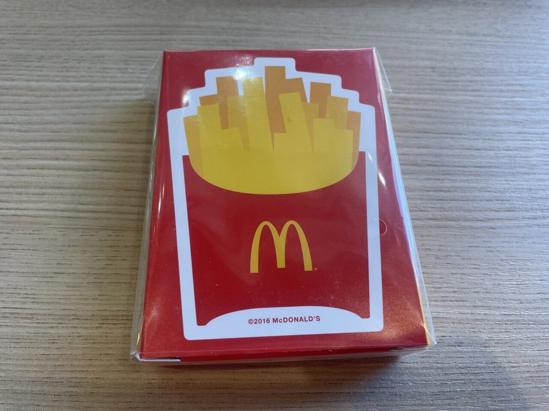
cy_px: 206
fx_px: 412
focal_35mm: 26
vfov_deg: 53.1
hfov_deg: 67.3
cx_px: 274
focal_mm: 4.2
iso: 32
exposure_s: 1/103
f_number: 1.6
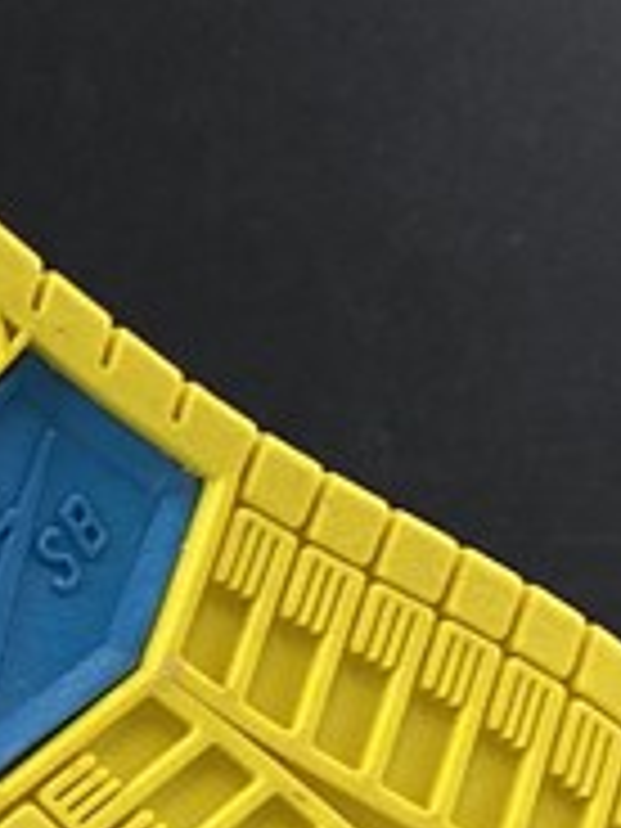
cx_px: -860
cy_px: 801
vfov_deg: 13.8
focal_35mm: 141
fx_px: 3373
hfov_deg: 9.4
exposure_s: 1/100
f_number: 1.8
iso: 80
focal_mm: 4.25
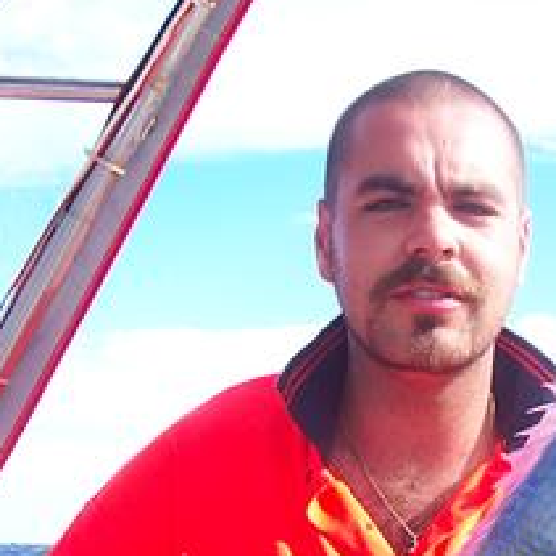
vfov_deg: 18.2
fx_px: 1708
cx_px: 453
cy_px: 498
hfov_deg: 18.3
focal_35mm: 94
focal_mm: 6
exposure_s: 1/500
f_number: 2.8
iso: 80
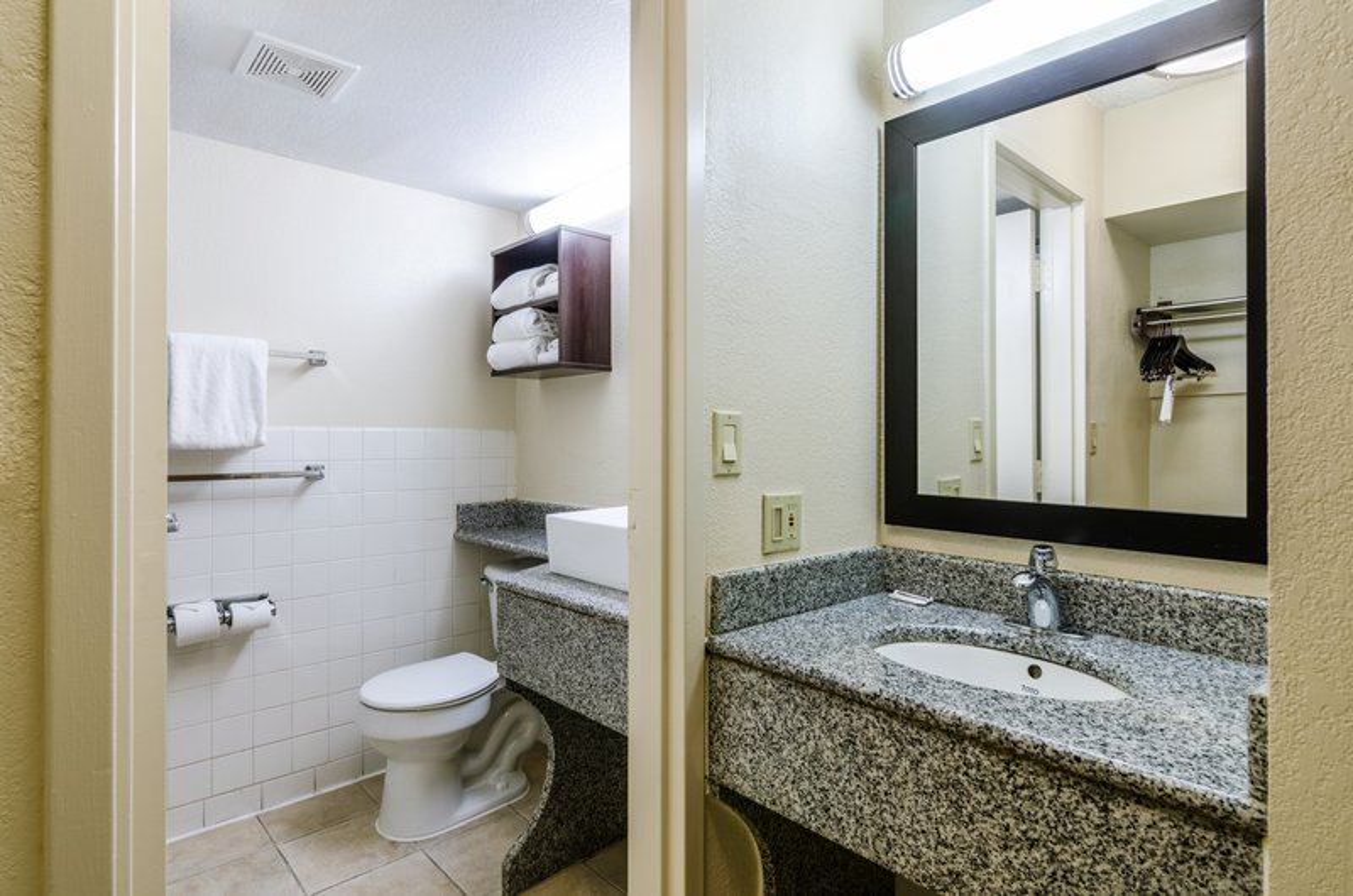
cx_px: 676
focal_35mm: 18
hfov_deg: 90.1
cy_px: 448
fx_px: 675
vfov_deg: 67.2
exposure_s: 1/15
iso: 320
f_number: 9
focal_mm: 12
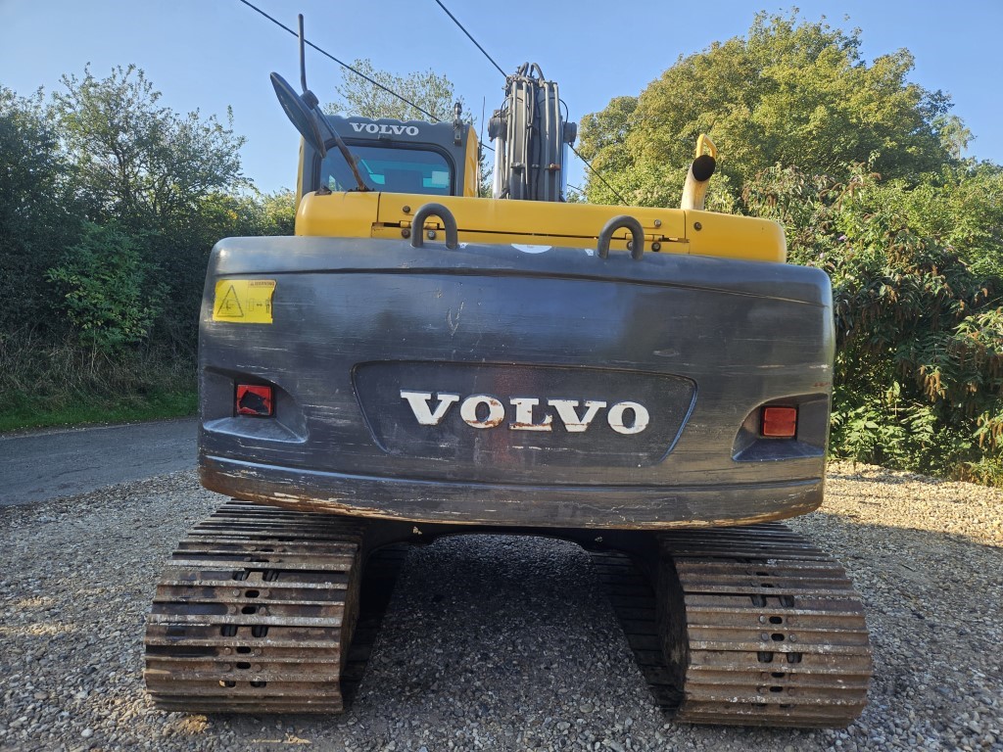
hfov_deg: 73.9
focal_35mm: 23
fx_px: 666
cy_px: 376
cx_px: 502
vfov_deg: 58.9
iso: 25
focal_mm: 5.4
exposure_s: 1/447
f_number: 1.8
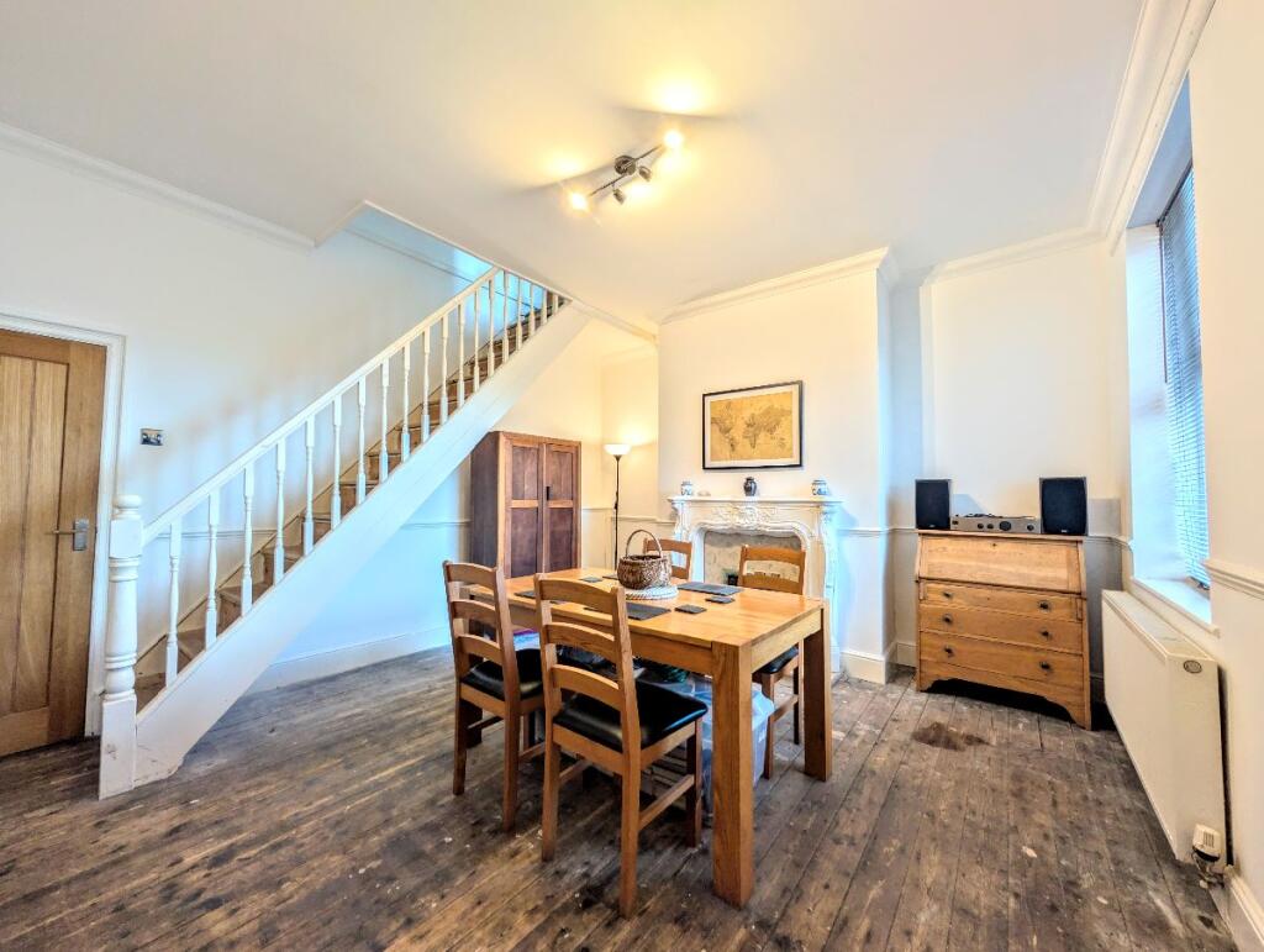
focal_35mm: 12
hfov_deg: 110.5
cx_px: 632
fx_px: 439
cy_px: 476
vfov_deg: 94.6
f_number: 1.7
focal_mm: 2.02
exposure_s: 1/49.9
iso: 57
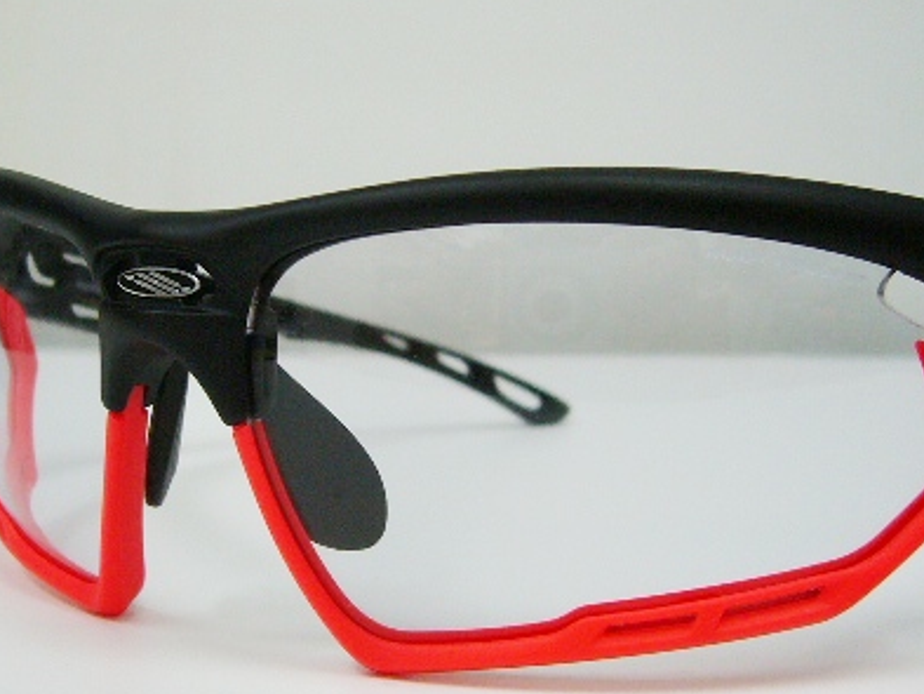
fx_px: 1522
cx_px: 444
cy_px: 332
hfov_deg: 33.8
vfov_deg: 25.7
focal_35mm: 57
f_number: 2.8
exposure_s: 1/40
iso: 100
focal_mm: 5.8
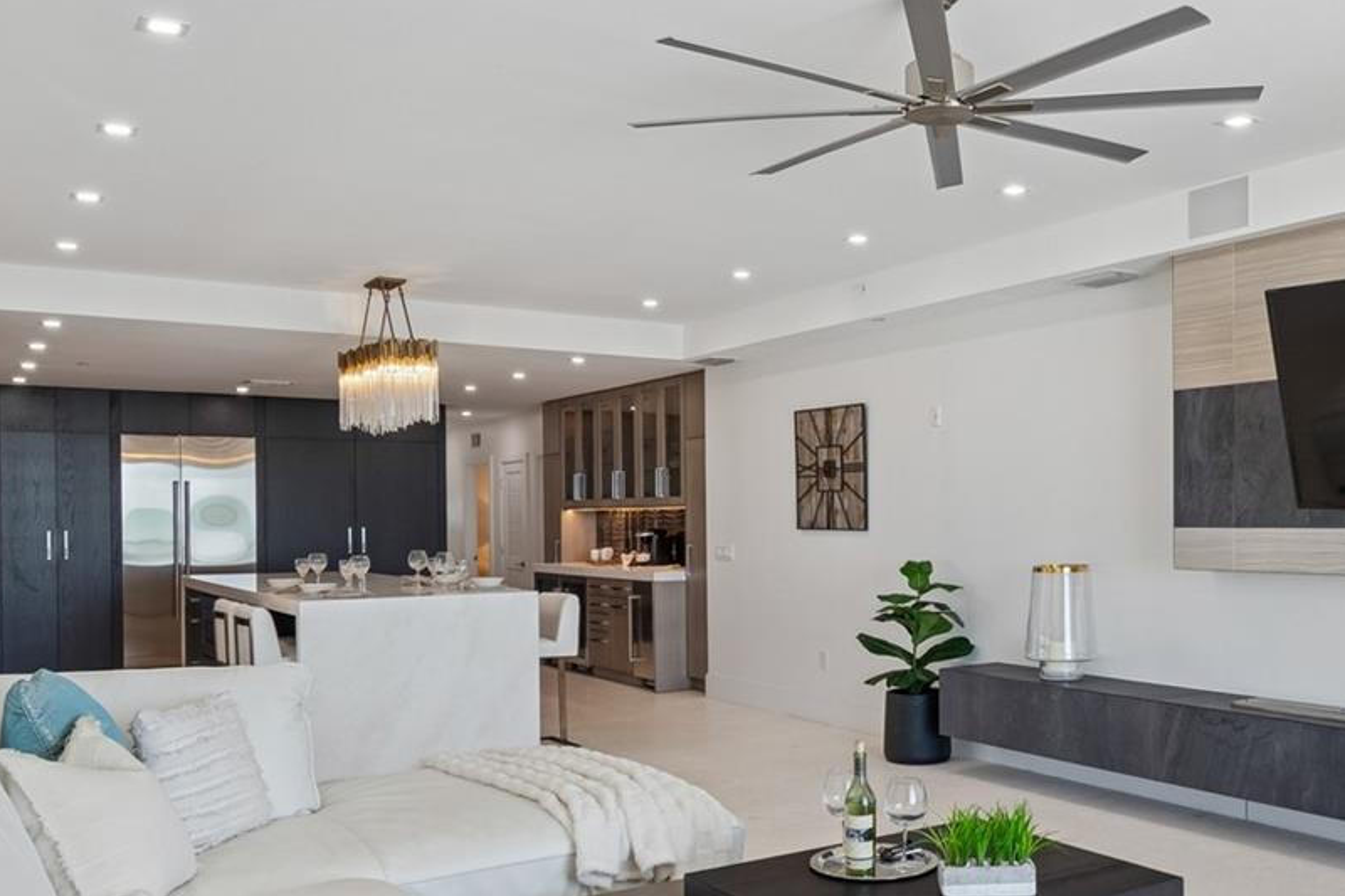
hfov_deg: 57.9
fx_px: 1195
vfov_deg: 41.0
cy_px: 514
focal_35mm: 32
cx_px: 856
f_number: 7.1
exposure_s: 1/15
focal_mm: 11
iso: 100
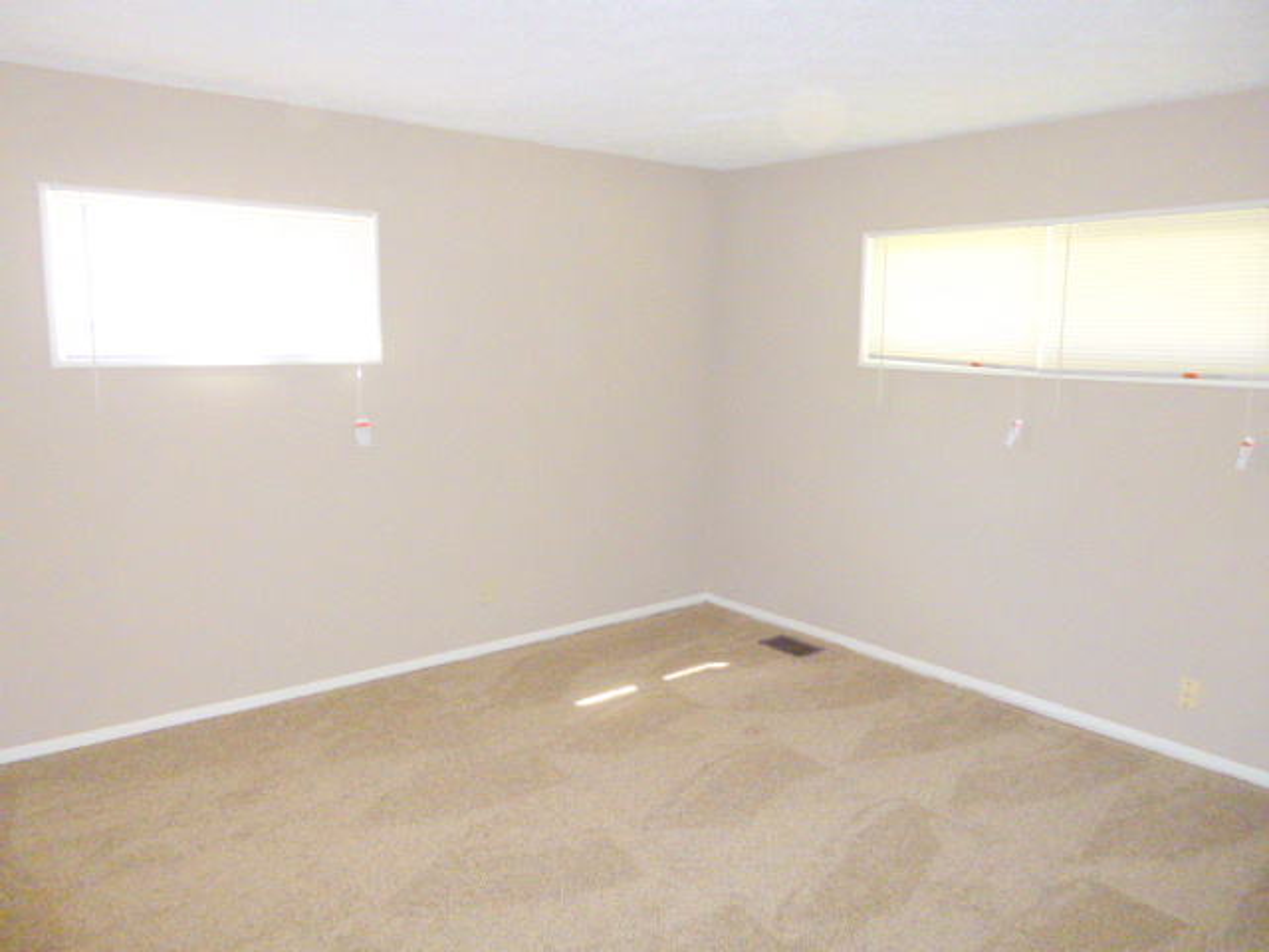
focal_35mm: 25
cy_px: 476
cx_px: 634
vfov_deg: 54.9
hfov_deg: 69.4
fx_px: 916
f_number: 3.1
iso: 500
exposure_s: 1/60
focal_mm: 4.5
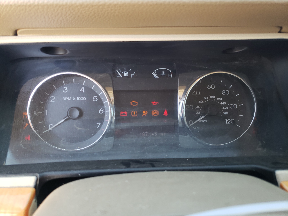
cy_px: 108
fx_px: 216
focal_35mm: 26
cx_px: 144
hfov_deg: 67.3
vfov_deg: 53.1
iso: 62
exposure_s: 1/120
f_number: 1.5
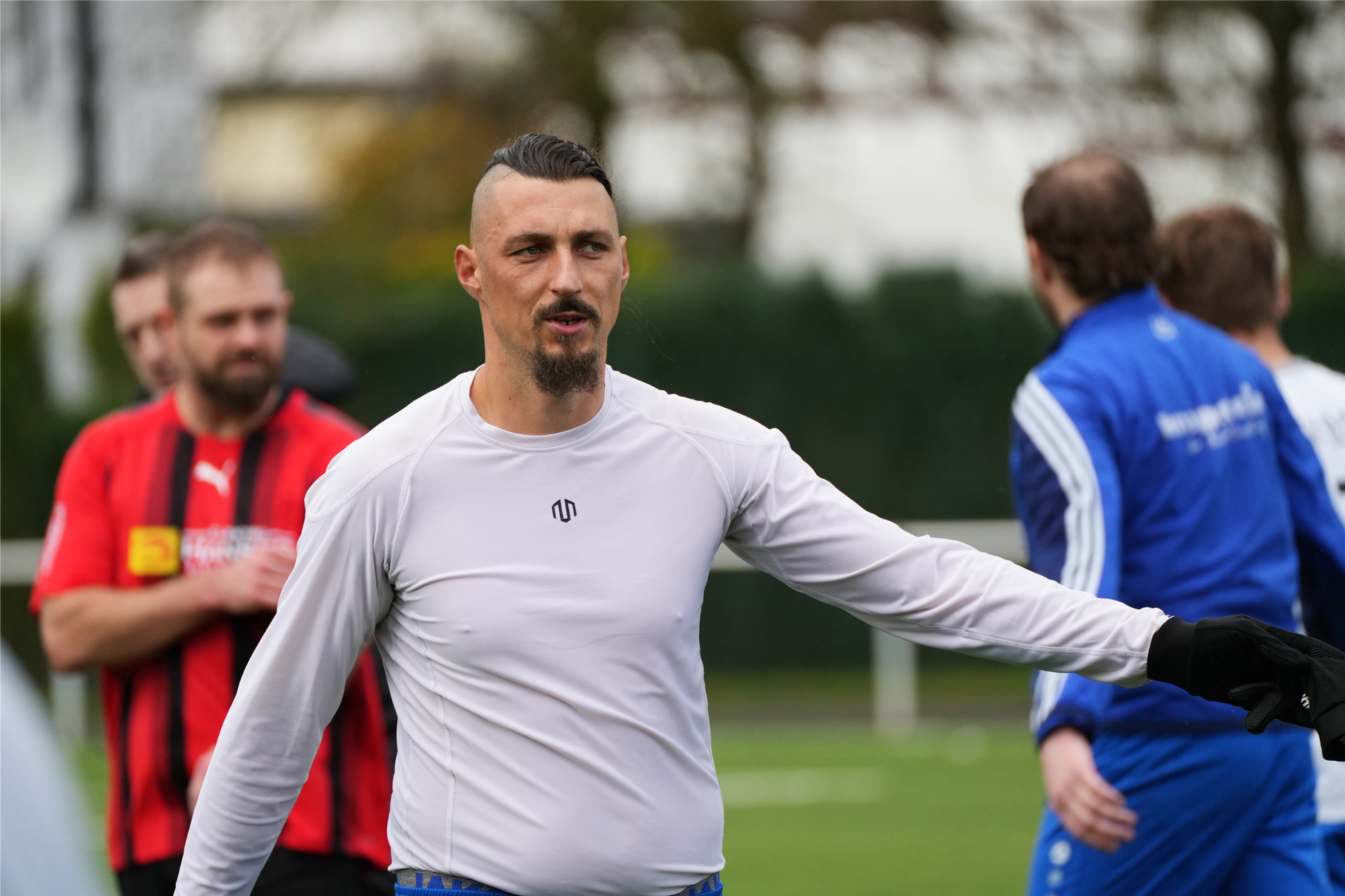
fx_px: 14270
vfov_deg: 3.6
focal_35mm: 382
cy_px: 448
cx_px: 672
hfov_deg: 5.4
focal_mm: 382
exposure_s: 1/1250
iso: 1600
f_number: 5.6
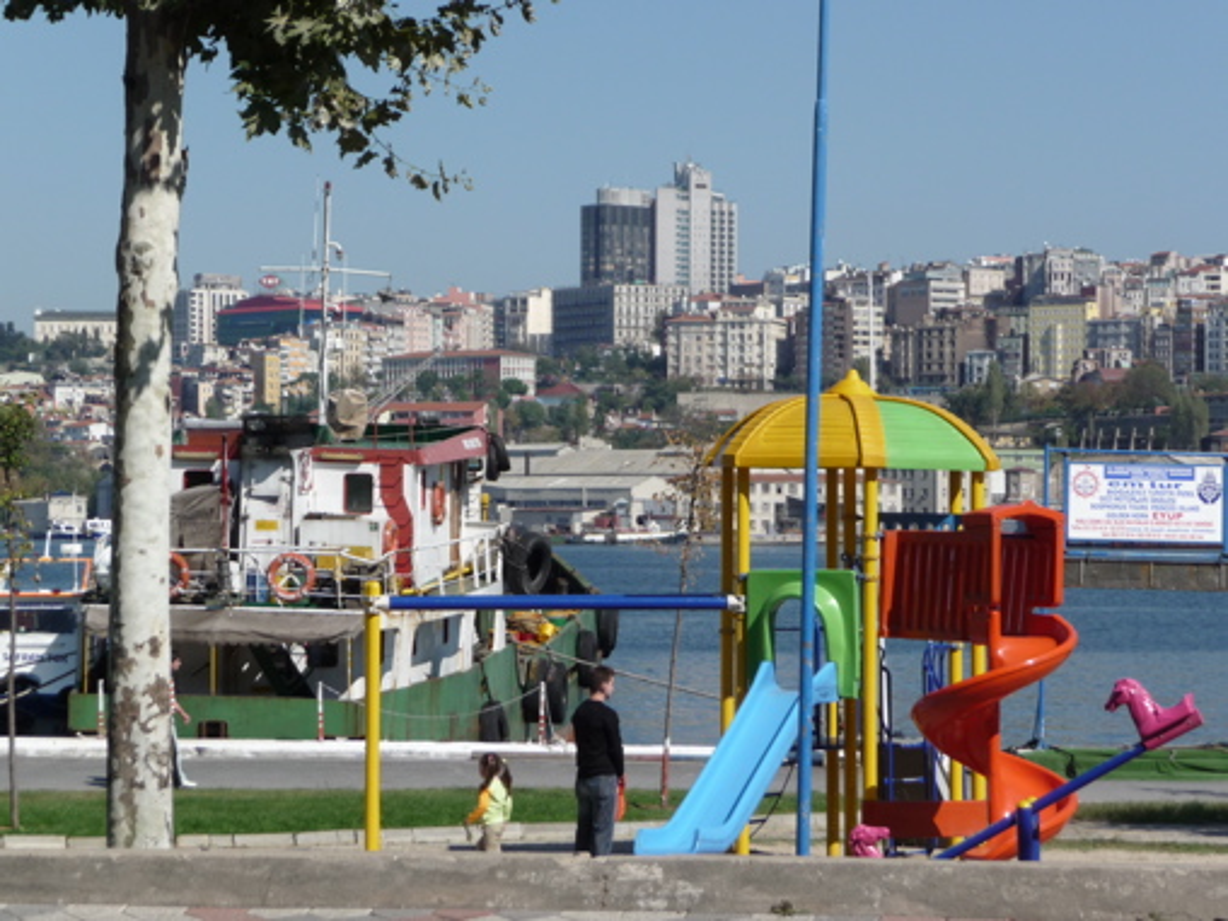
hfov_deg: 17.6
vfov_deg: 13.2
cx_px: 614
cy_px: 460
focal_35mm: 112
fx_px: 3973
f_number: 4.7
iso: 100
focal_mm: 19.1
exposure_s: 1/800
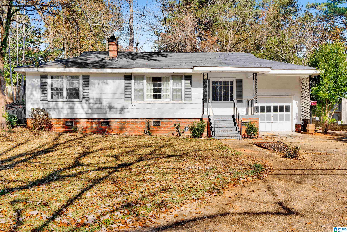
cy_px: 116
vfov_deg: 42.3
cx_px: 174
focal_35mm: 31
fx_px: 299
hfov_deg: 60.3
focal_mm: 21
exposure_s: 1/320
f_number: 8
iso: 100
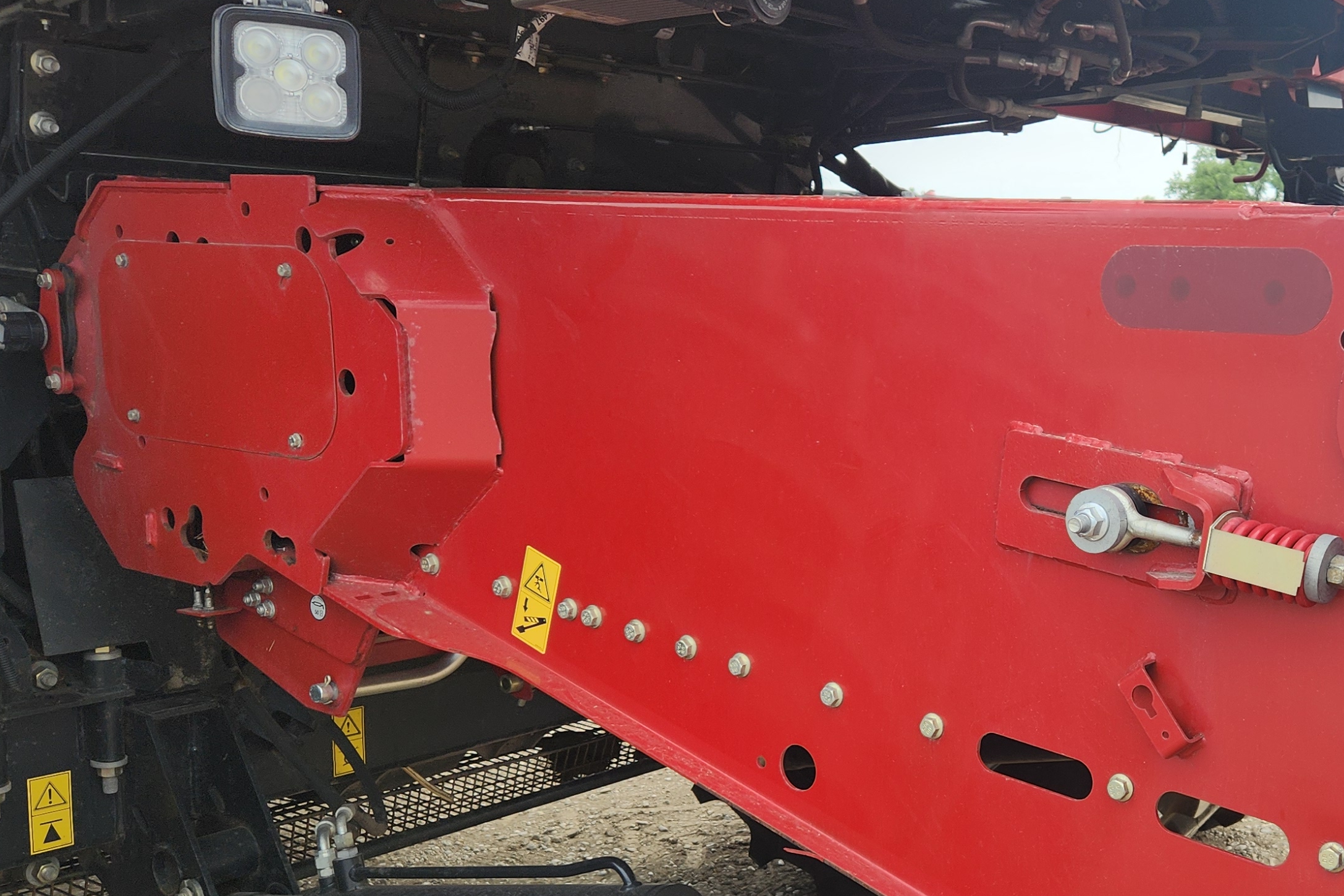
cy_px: 634
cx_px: 1041
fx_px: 1643
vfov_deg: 30.2
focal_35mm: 44
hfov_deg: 42.8
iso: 20
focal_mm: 5.4
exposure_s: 1/758
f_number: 1.8
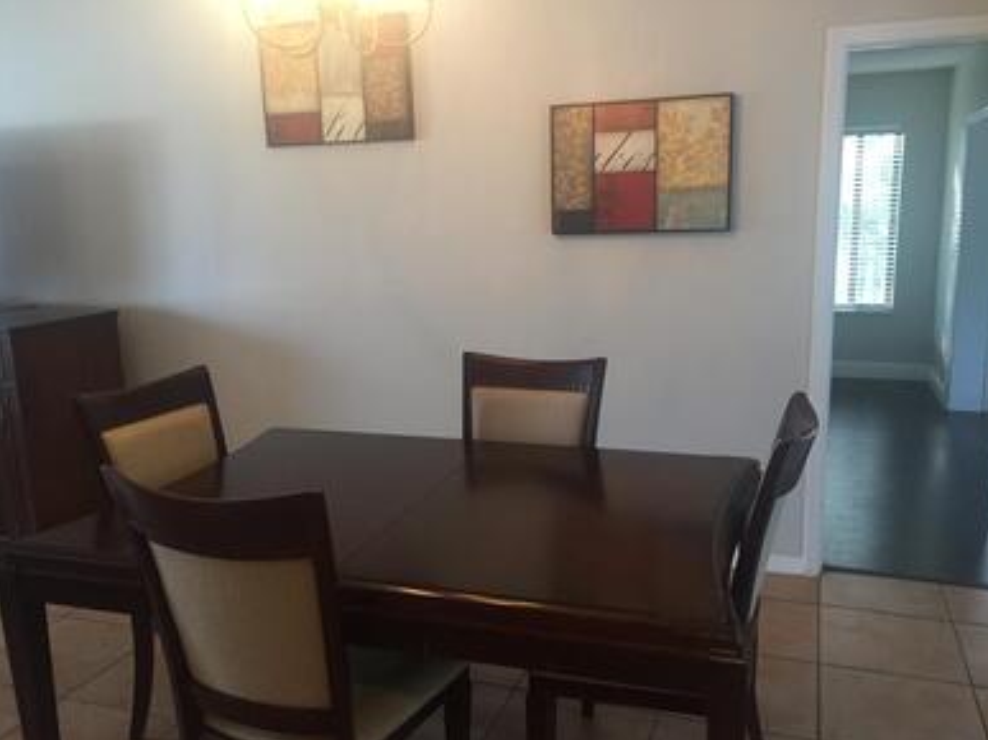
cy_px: 373
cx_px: 505
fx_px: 856
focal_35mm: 30
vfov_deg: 46.8
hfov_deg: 60.0
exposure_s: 1/30
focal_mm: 4.15
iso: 160
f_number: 2.2
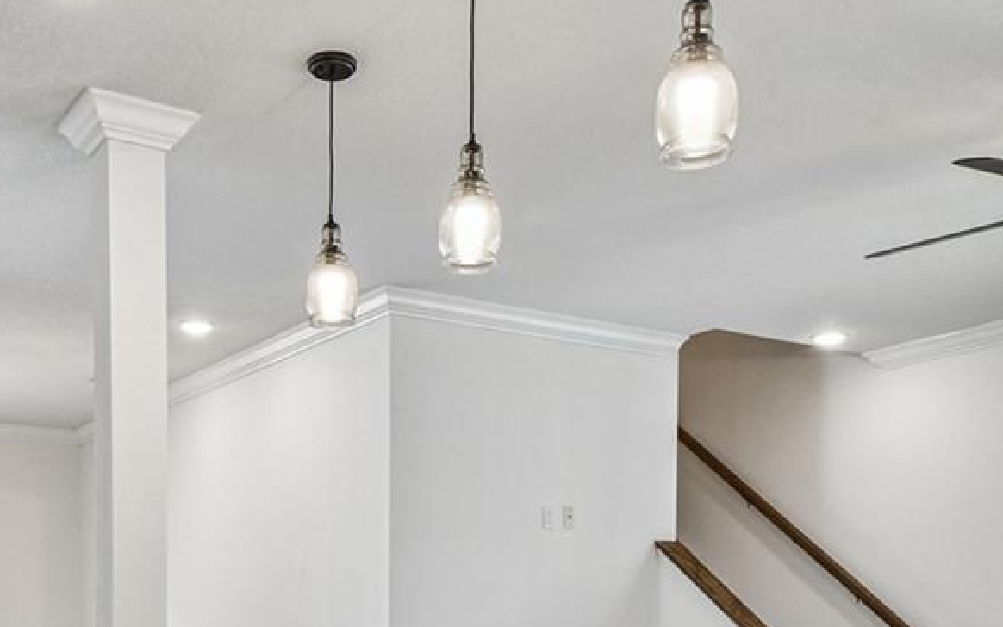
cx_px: 312
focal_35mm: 42
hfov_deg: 46.2
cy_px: 674
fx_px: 1148
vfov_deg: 28.1
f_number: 7.1
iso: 100
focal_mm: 10
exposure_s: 1/5
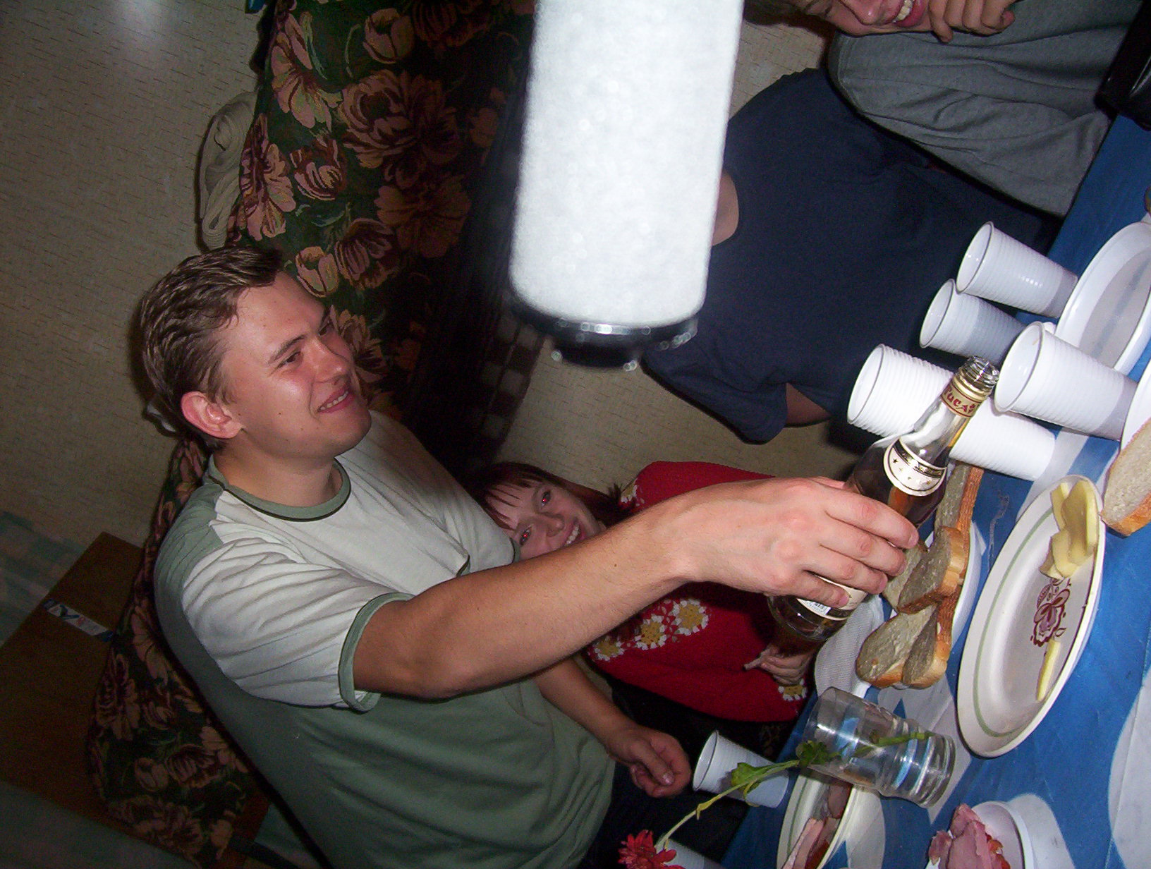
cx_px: 576
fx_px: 1433
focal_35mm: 43
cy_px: 434
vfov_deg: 33.7
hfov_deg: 43.8
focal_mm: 5.77
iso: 140
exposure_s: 1/60
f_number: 2.73
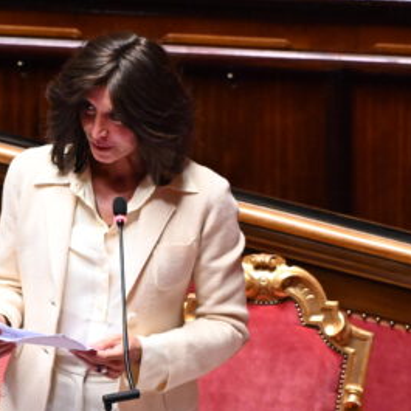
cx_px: 109
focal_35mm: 385
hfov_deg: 4.5
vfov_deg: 4.6
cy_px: 206
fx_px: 5172
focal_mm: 200
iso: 5000
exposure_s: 1/320
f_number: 3.2
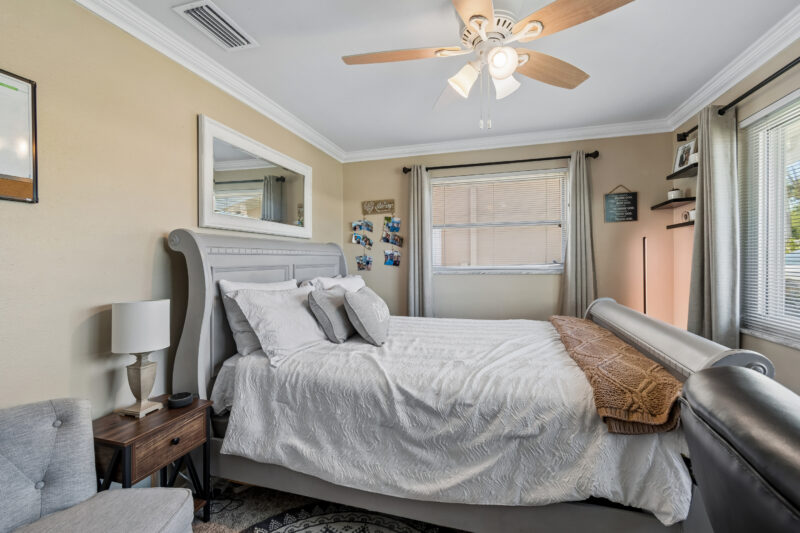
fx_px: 333
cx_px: 400
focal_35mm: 15
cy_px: 266
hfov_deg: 100.4
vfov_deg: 77.3
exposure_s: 1/25
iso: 100
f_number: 7.1
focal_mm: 10
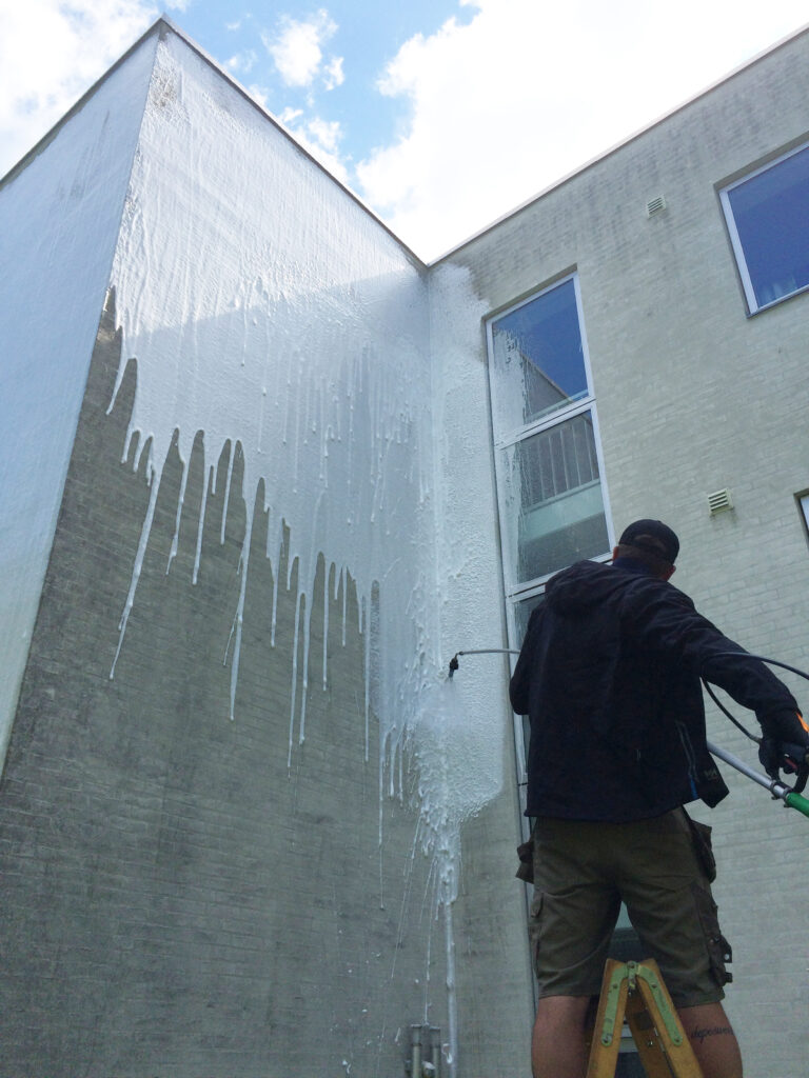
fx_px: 904
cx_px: 404
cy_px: 539
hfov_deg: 48.2
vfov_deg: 61.7
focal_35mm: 29
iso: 32
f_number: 2.2
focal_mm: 4.15
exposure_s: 1/1520
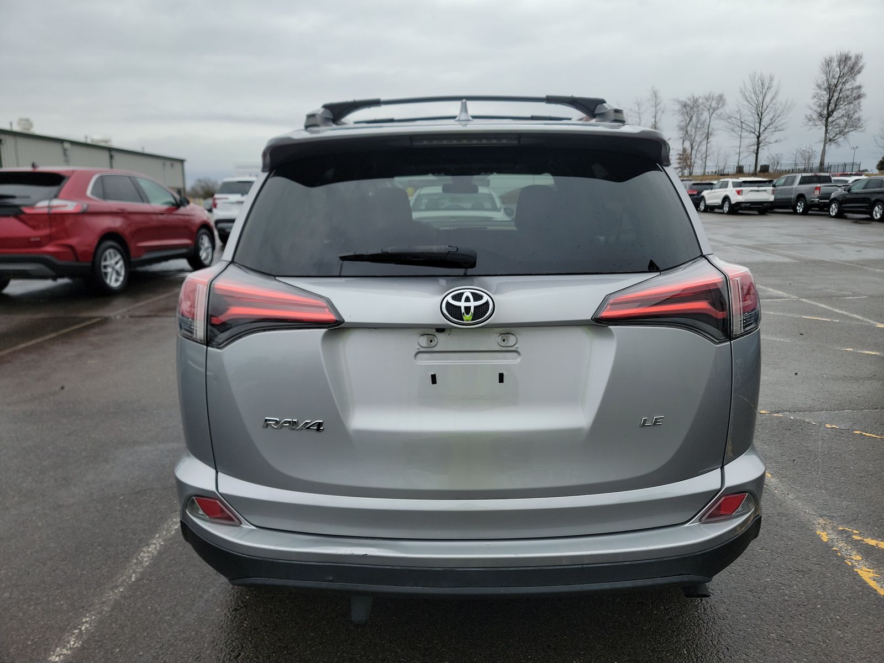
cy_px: 332
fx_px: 613
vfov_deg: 56.8
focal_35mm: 24
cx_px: 442
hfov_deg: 71.6
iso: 50
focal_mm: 6.7
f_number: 1.8
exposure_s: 1/141
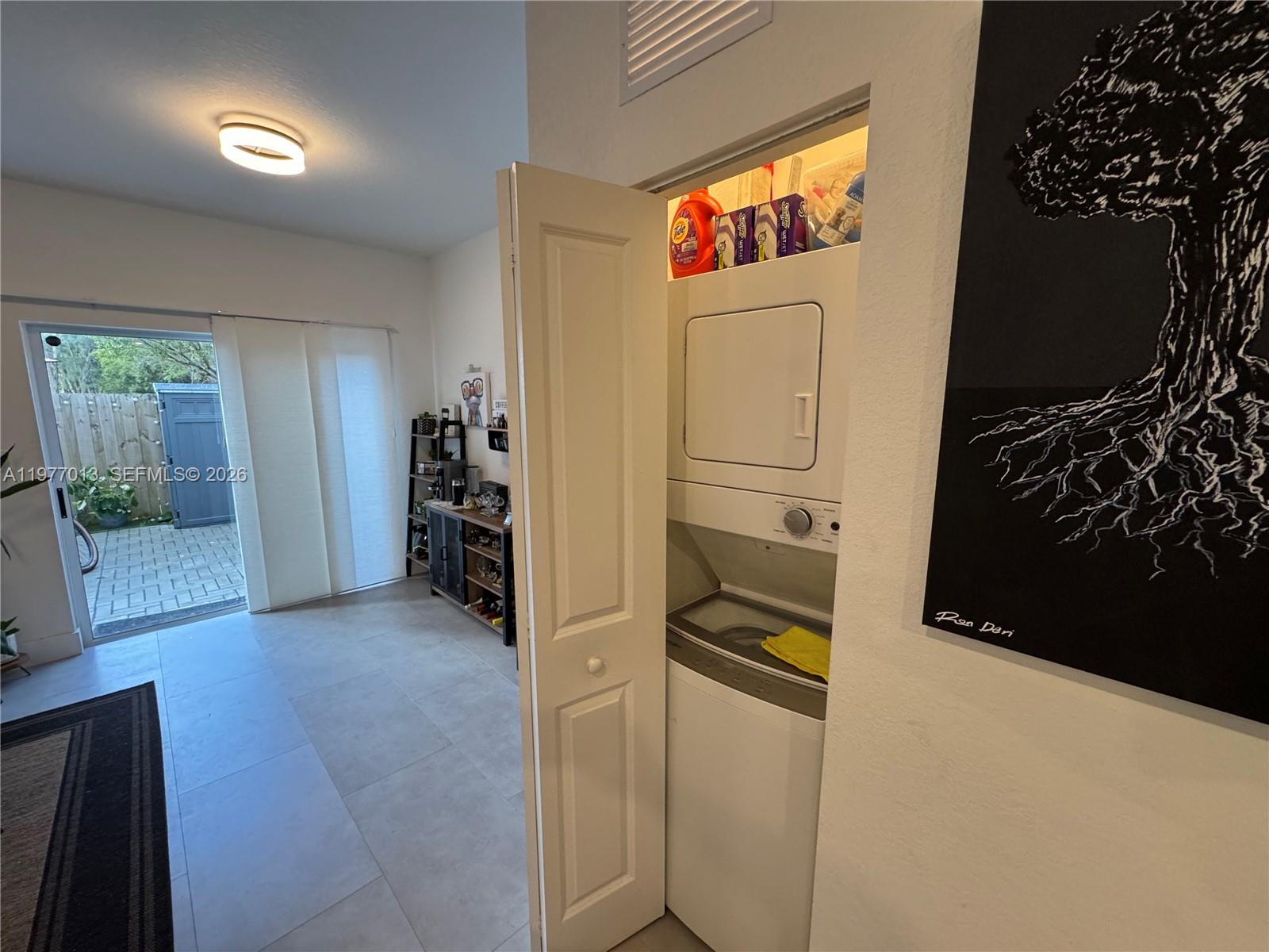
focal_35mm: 14
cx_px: 634
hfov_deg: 102.1
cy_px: 476
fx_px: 513
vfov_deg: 85.7
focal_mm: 2.22
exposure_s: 1/120
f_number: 2.2
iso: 320
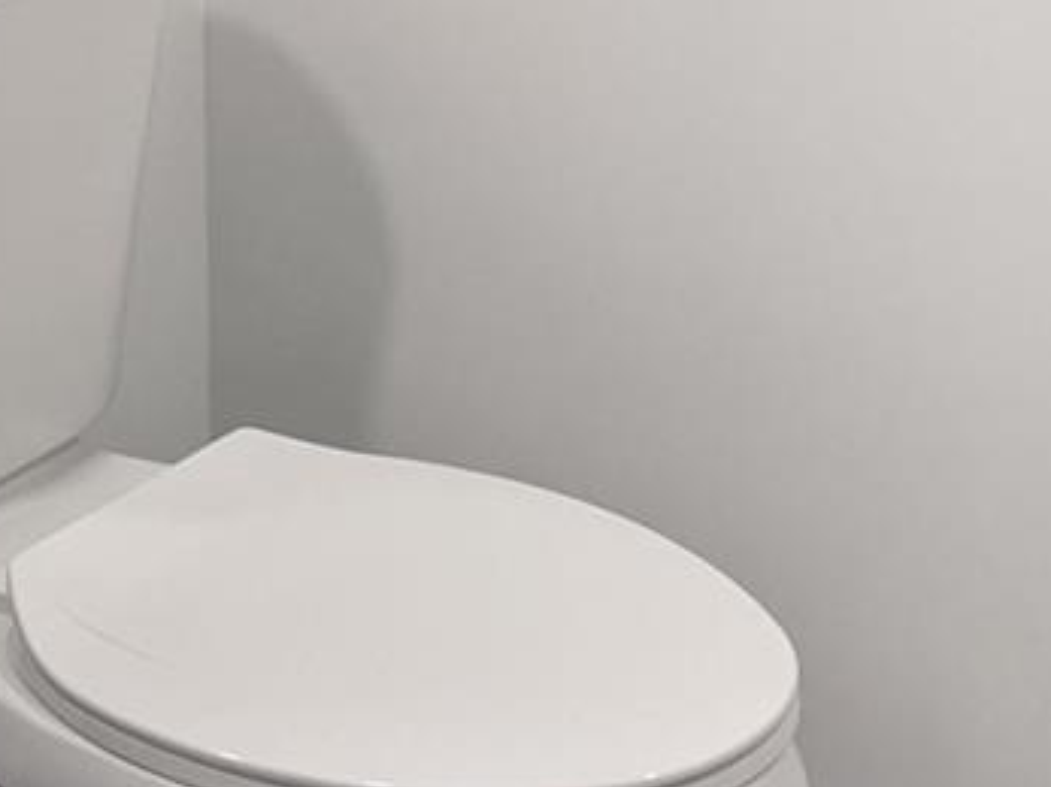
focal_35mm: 120
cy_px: -512
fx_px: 3642
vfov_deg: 11.6
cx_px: 830
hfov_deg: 16.3
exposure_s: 1/60
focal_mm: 4.67
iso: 212
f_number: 2
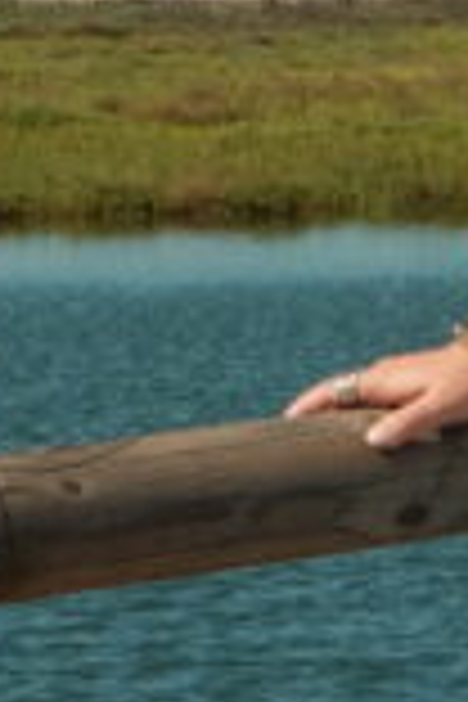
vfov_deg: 6.4
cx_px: 970
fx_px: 6279
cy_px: 158
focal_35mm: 322
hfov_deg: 4.2
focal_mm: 32.9
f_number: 13
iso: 500
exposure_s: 1/500
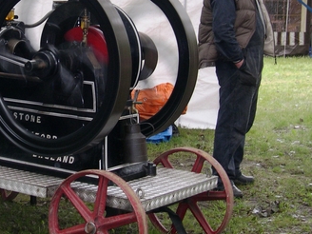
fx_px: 856
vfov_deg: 15.4
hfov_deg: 20.2
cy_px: 42
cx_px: 31
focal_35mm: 95
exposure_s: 1/30
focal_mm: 11.1
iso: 105
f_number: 3.2
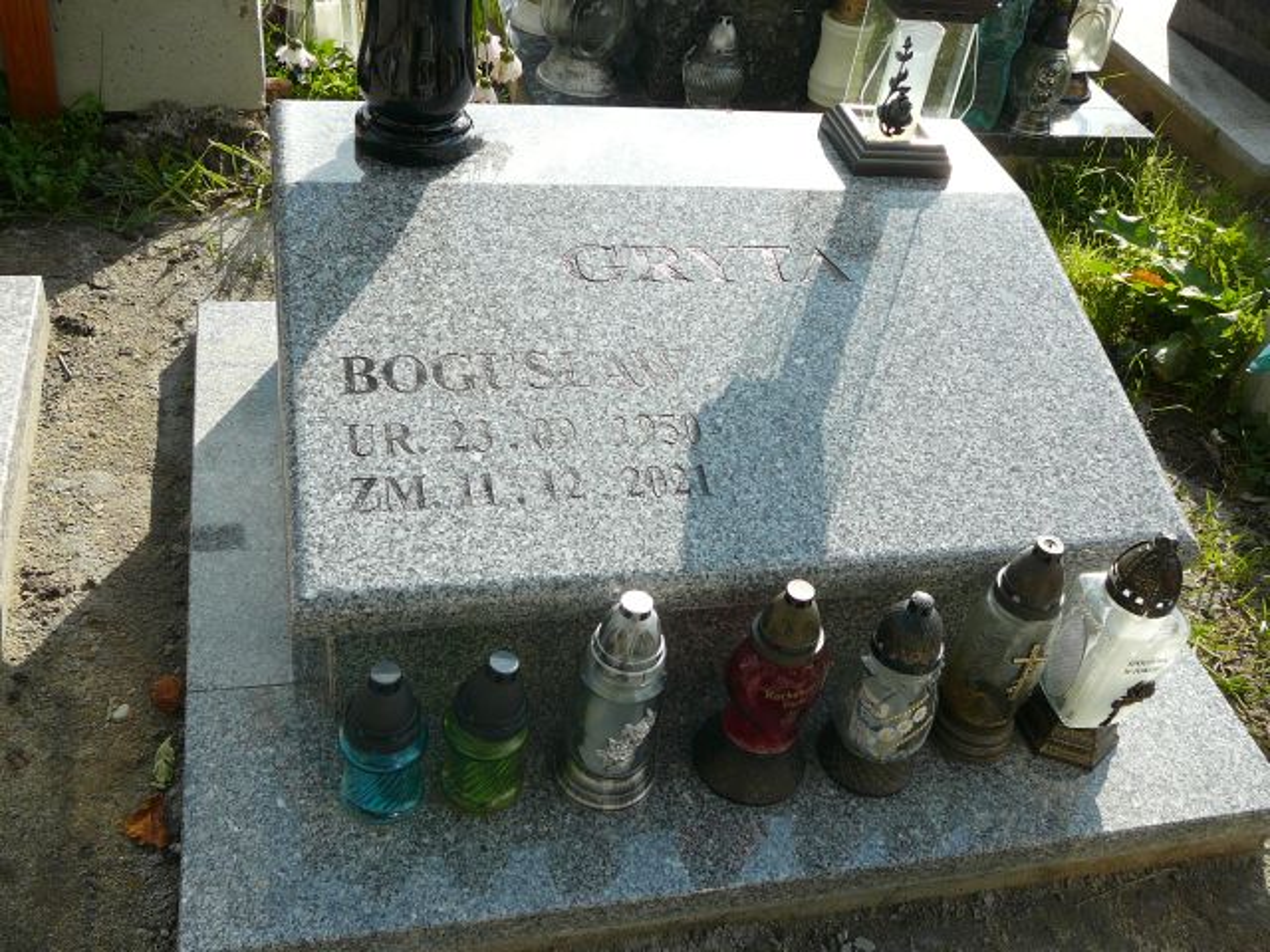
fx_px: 1284
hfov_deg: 52.6
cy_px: 476
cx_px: 635
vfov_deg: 40.7
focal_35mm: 35
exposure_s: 1/640
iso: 80
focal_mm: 5.2
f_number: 2.8
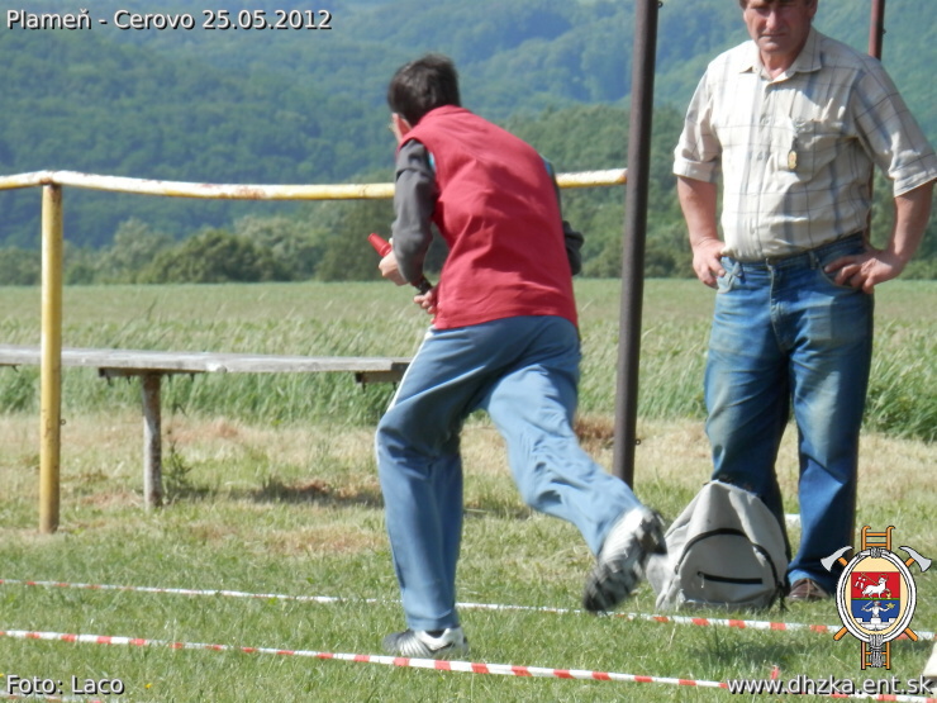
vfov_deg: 4.5
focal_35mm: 332
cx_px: 468
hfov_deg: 6.0
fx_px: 8987
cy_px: 352
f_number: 6.7
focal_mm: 59.3
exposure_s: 1/200
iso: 80
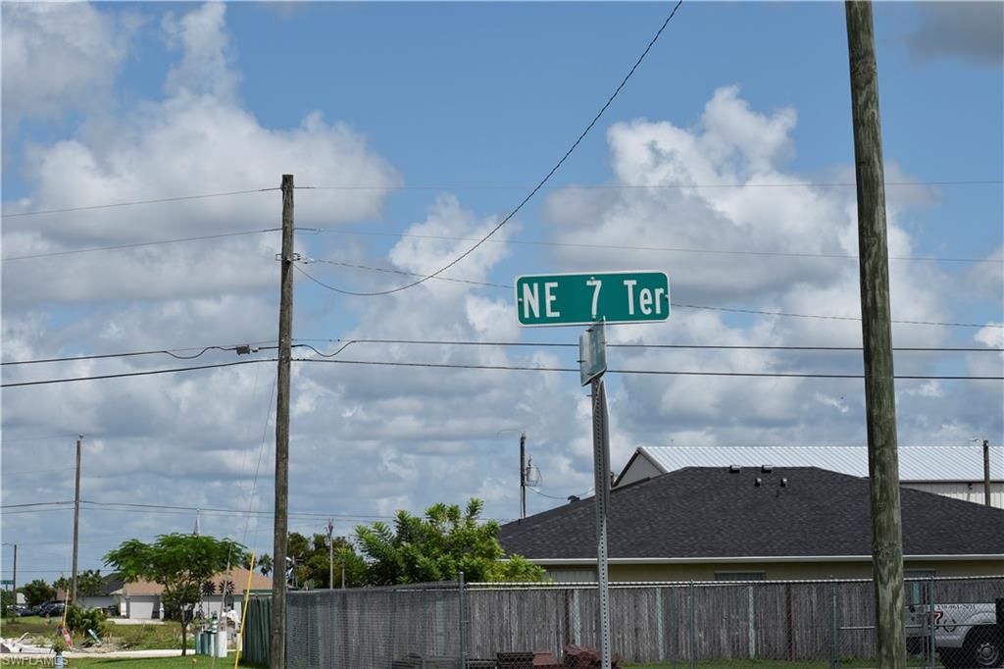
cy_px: 334
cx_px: 502
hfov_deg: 19.5
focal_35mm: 105
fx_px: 2927
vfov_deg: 13.0
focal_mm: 70
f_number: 8
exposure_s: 1/500
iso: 100
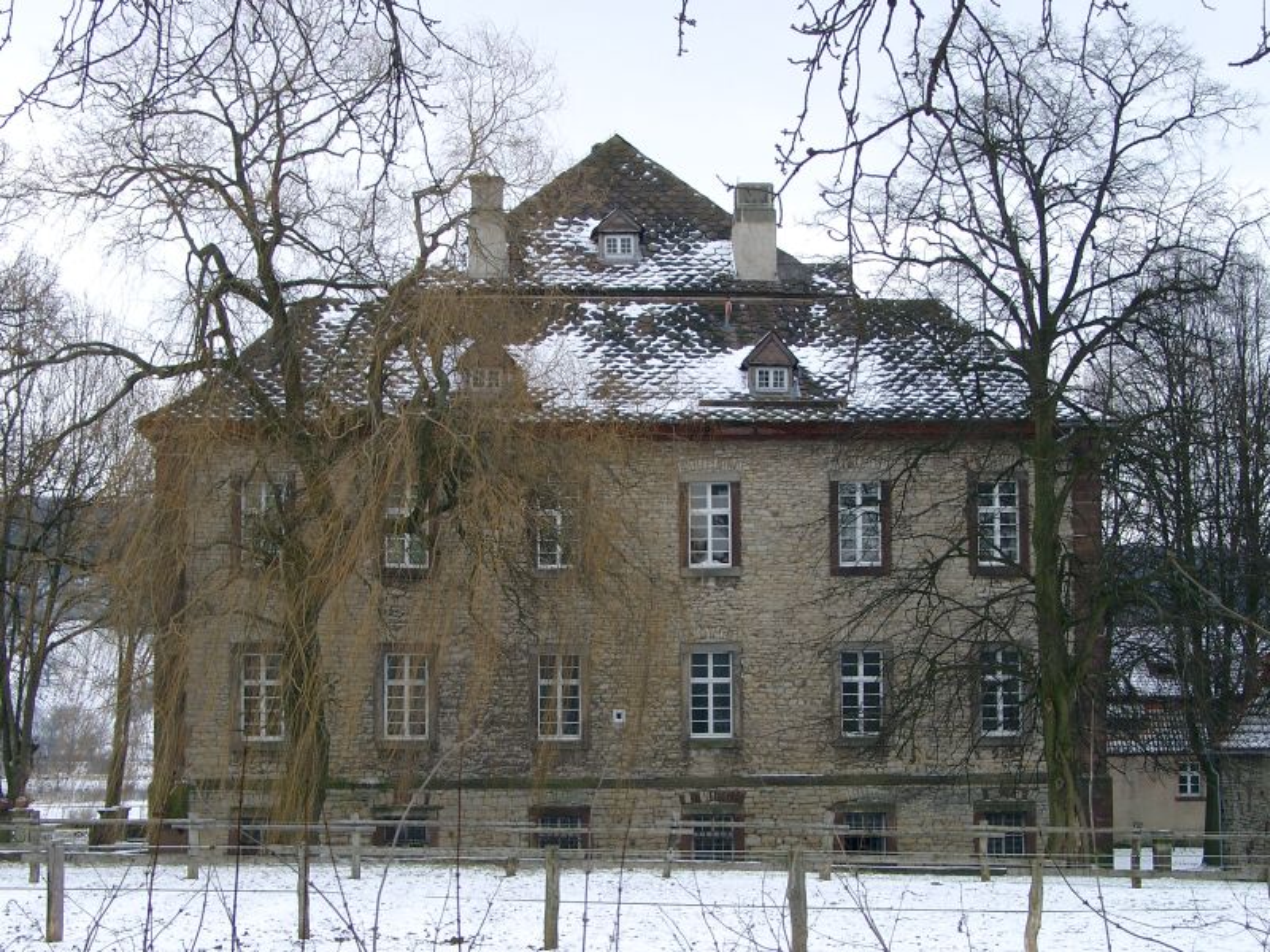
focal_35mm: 73
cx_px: 635
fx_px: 2678
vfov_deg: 20.2
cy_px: 476
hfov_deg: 26.7
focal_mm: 15.12
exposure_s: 1/99.4
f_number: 4
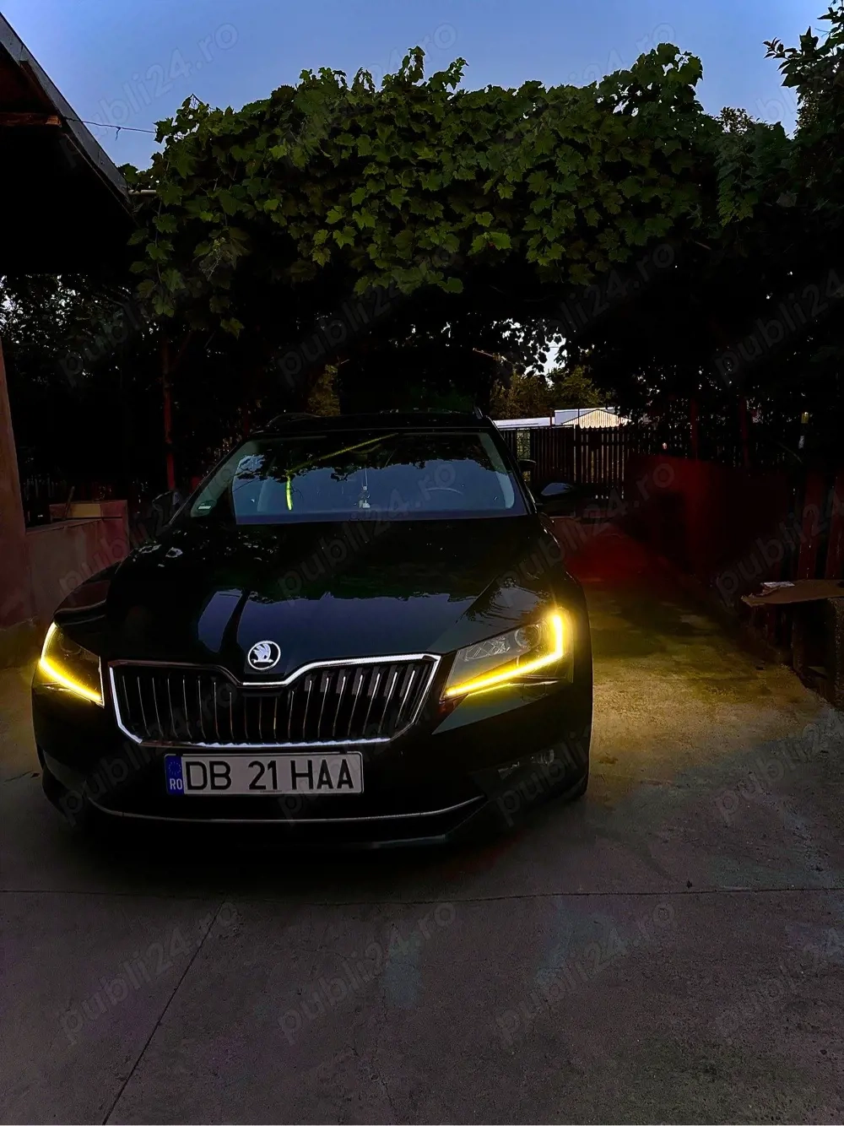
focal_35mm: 24
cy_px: 563
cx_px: 422
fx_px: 780
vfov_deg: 71.6
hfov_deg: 56.8
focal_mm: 6.76
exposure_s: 1/31
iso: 1000
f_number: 1.78
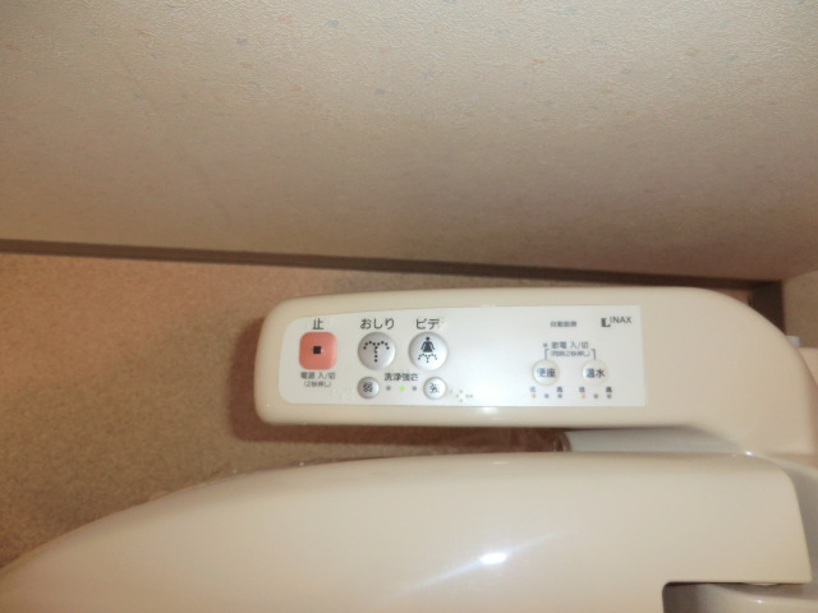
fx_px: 567
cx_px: 409
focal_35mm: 24
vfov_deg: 56.8
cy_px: 306
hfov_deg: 71.6
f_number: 3.2
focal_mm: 4.3
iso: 250
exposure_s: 1/25
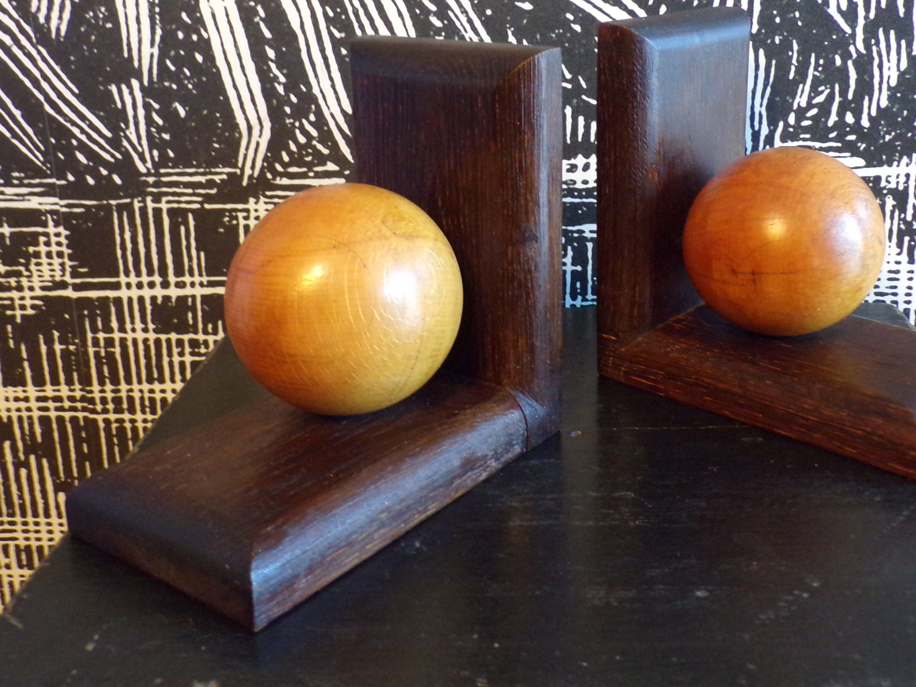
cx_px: 539
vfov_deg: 36.3
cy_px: 210
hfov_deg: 47.6
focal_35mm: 39
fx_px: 1032
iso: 400
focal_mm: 5
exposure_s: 1/14
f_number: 3.1
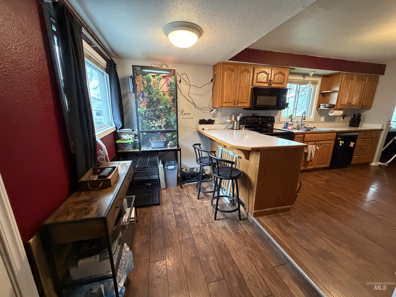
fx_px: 160
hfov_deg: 102.1
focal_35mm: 14
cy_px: 148
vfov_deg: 85.7
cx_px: 198
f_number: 2.2
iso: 1000
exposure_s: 1/60
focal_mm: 2.22
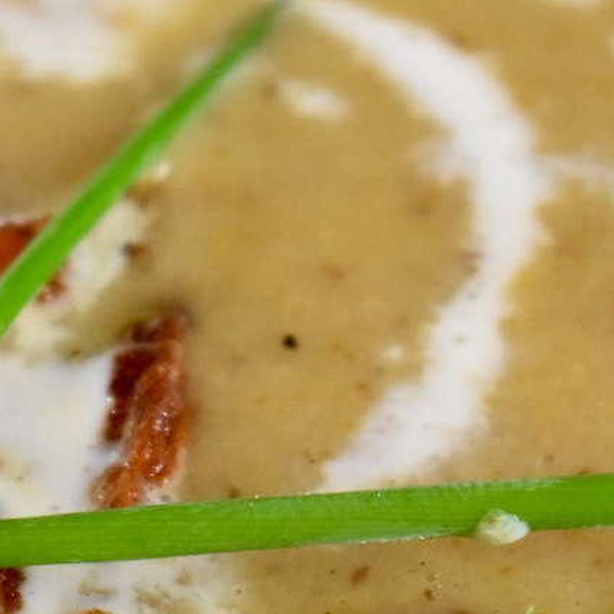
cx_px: -573
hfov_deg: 5.4
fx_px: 6420
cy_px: 559
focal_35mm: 320
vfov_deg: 5.5
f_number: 5.6
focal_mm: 55
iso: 2500
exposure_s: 1/125
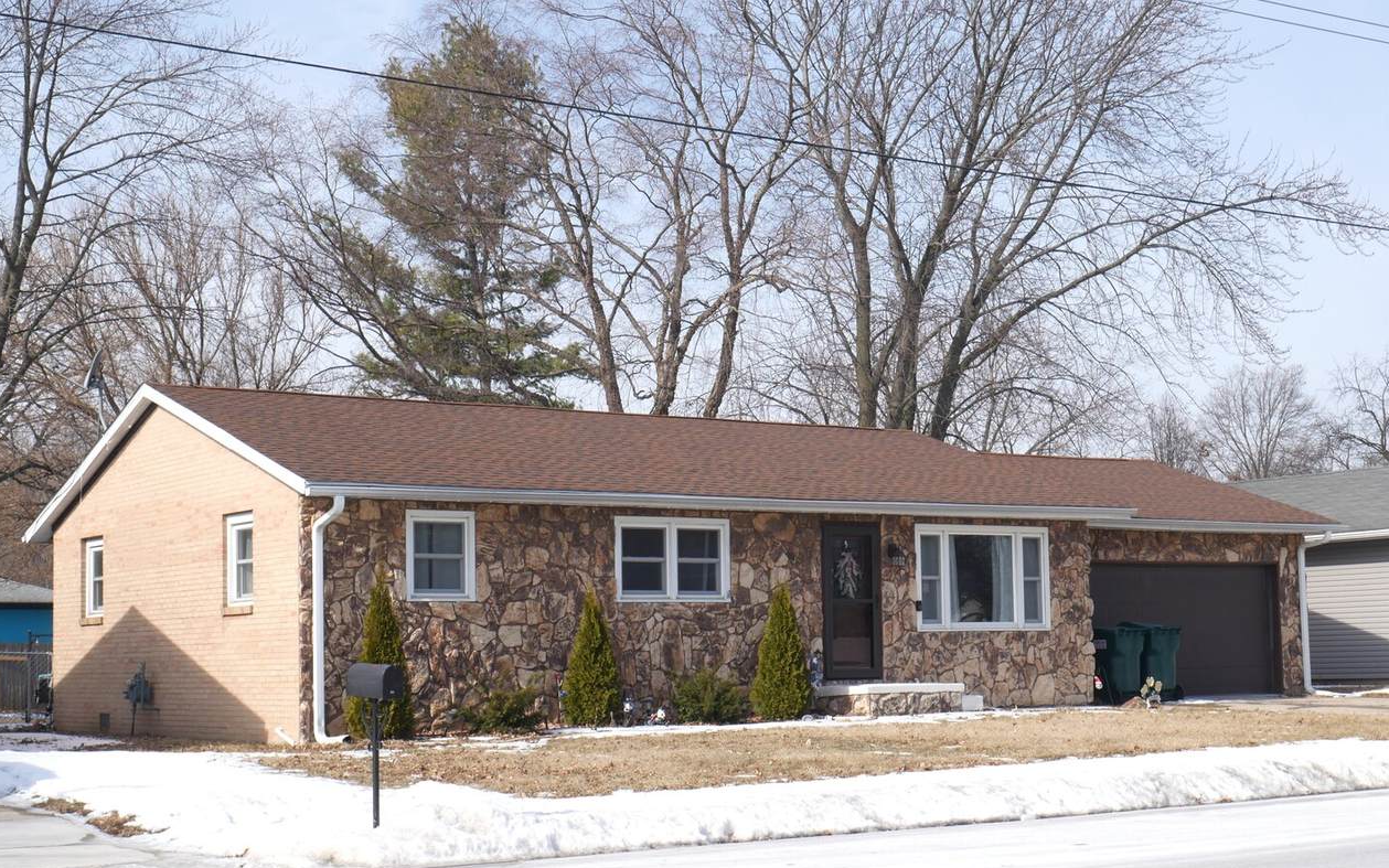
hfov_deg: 36.3
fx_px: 2120
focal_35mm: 56
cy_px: 511
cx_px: 701
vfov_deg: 23.1
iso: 200
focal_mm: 26
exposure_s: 1/320
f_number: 10
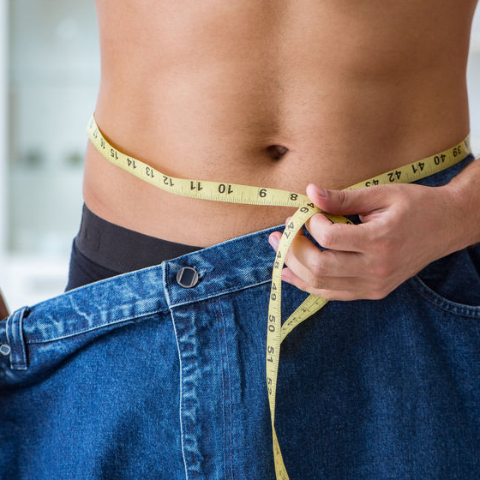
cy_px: 240
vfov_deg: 12.9
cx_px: 312
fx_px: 2118
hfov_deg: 12.9
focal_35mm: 135
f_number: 5.6
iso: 125
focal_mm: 105
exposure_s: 1/100
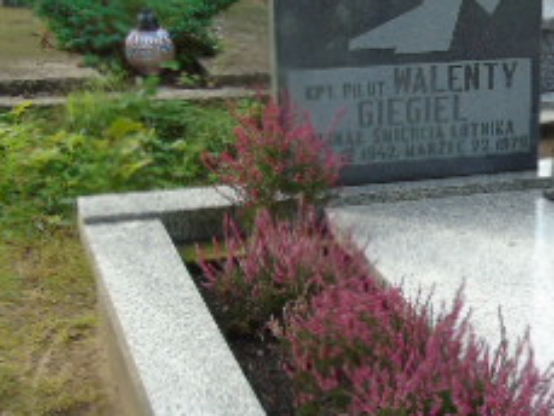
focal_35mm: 81
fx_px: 1297
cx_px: 573
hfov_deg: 23.0
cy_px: 302
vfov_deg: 18.1
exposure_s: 1/160
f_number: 3.6
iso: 80
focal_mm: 5.2
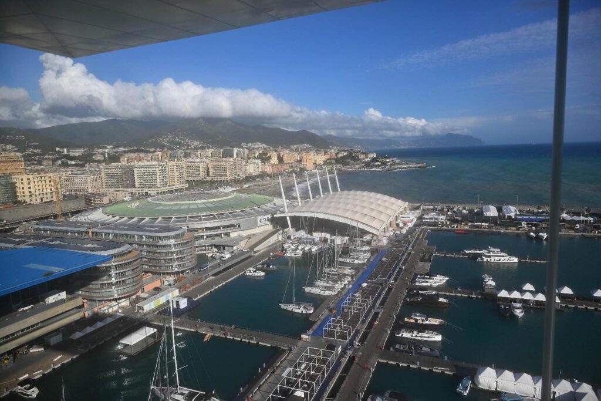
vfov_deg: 53.1
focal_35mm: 24
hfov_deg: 73.7
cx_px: 300
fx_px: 401
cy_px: 200
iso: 80
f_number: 4.5
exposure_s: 1/1250
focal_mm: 24
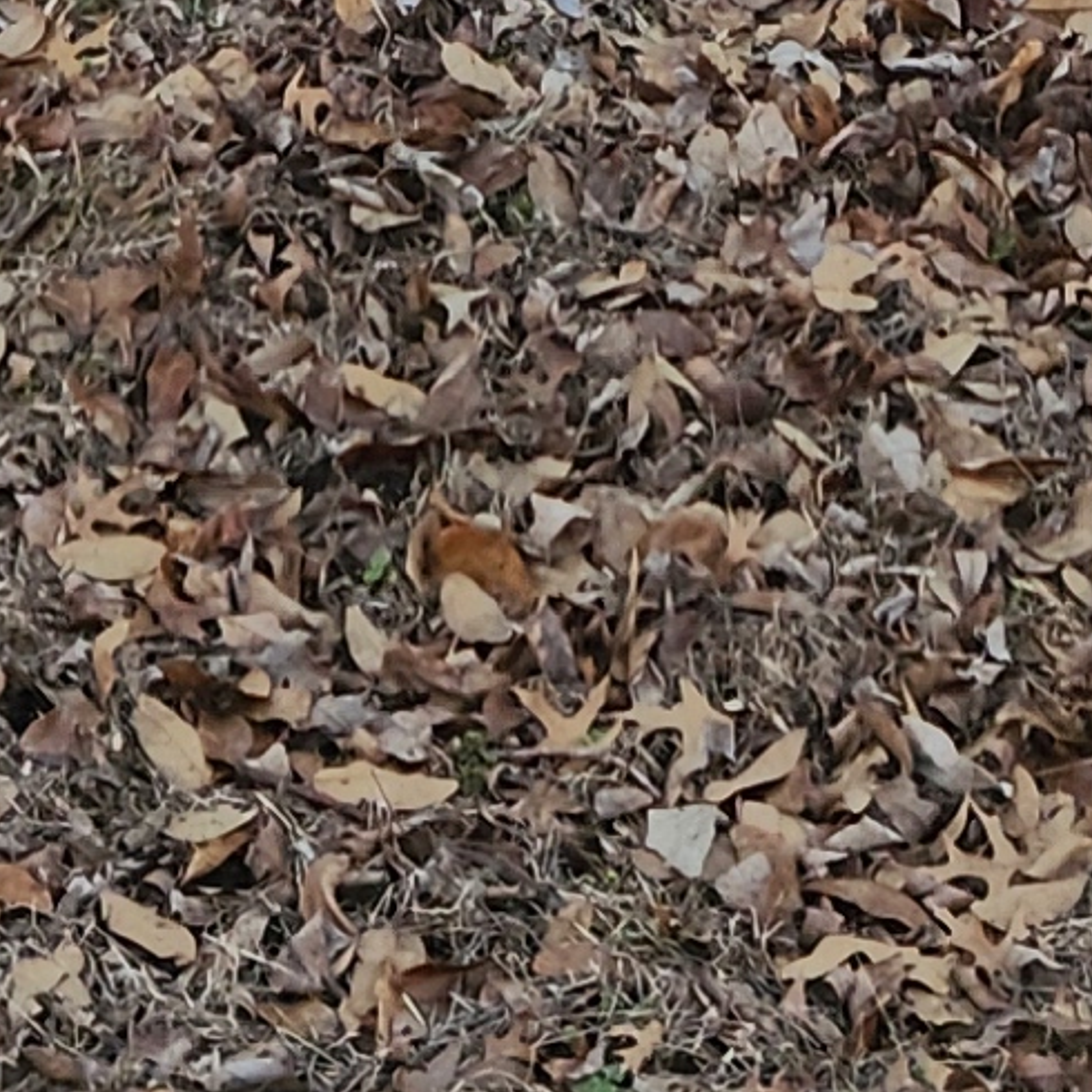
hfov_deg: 10.5
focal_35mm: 166
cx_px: 947
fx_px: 5925
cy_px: -2086
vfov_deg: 8.8
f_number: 1.8
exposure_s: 1/180
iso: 40
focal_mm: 5.4
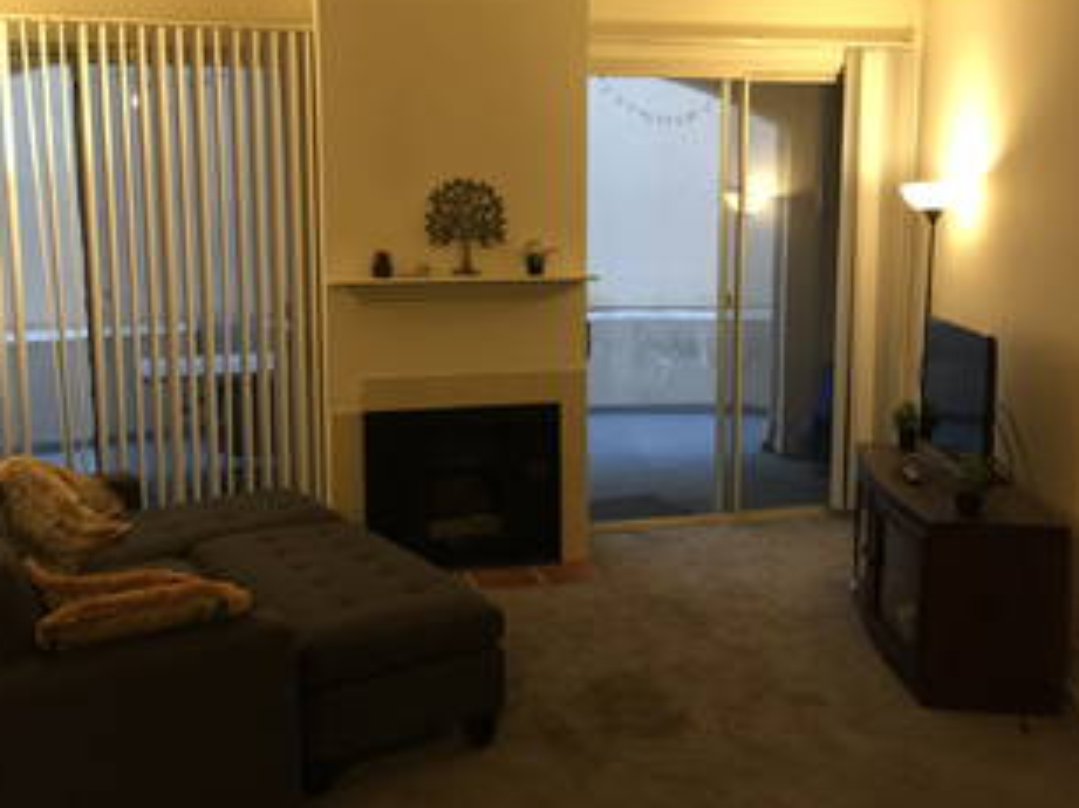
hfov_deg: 53.9
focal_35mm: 34
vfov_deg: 41.7
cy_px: 365
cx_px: 496
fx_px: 1059
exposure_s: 1/15
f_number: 2.2
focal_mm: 4.15
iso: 125
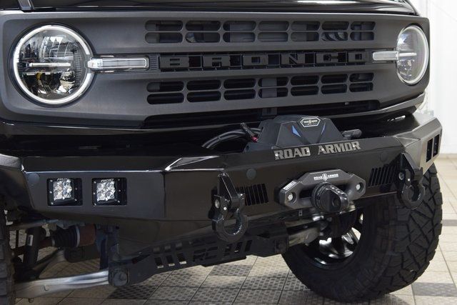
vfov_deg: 23.8
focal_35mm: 57
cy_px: 152
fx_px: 724
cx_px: 228
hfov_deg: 35.0
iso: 800
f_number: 6.3
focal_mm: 38
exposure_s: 1/15
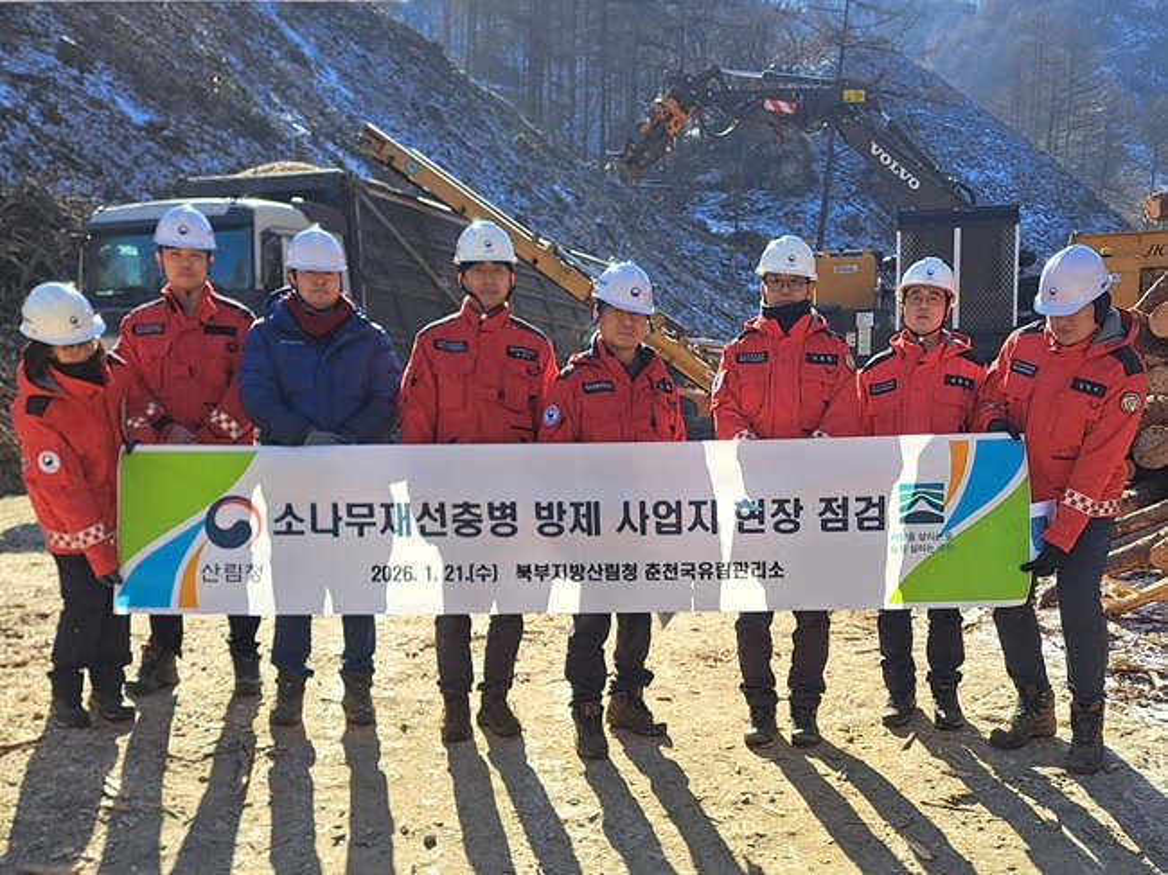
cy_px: 438
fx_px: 810
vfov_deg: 56.8
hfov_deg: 71.6
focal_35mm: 24
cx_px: 584
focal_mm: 5.23
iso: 50
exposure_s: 1/909
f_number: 1.8
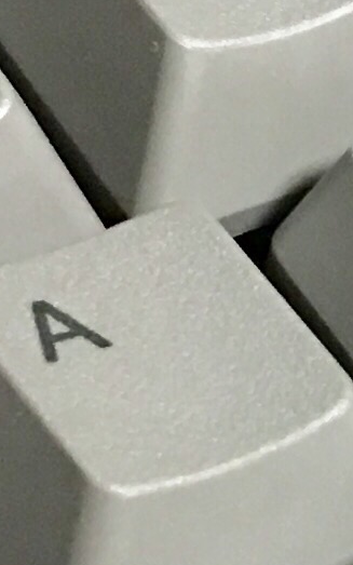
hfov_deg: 5.3
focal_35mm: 237
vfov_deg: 8.8
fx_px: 3647
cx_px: 941
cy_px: 348
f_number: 2.2
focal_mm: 4.15
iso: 80
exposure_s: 1/8
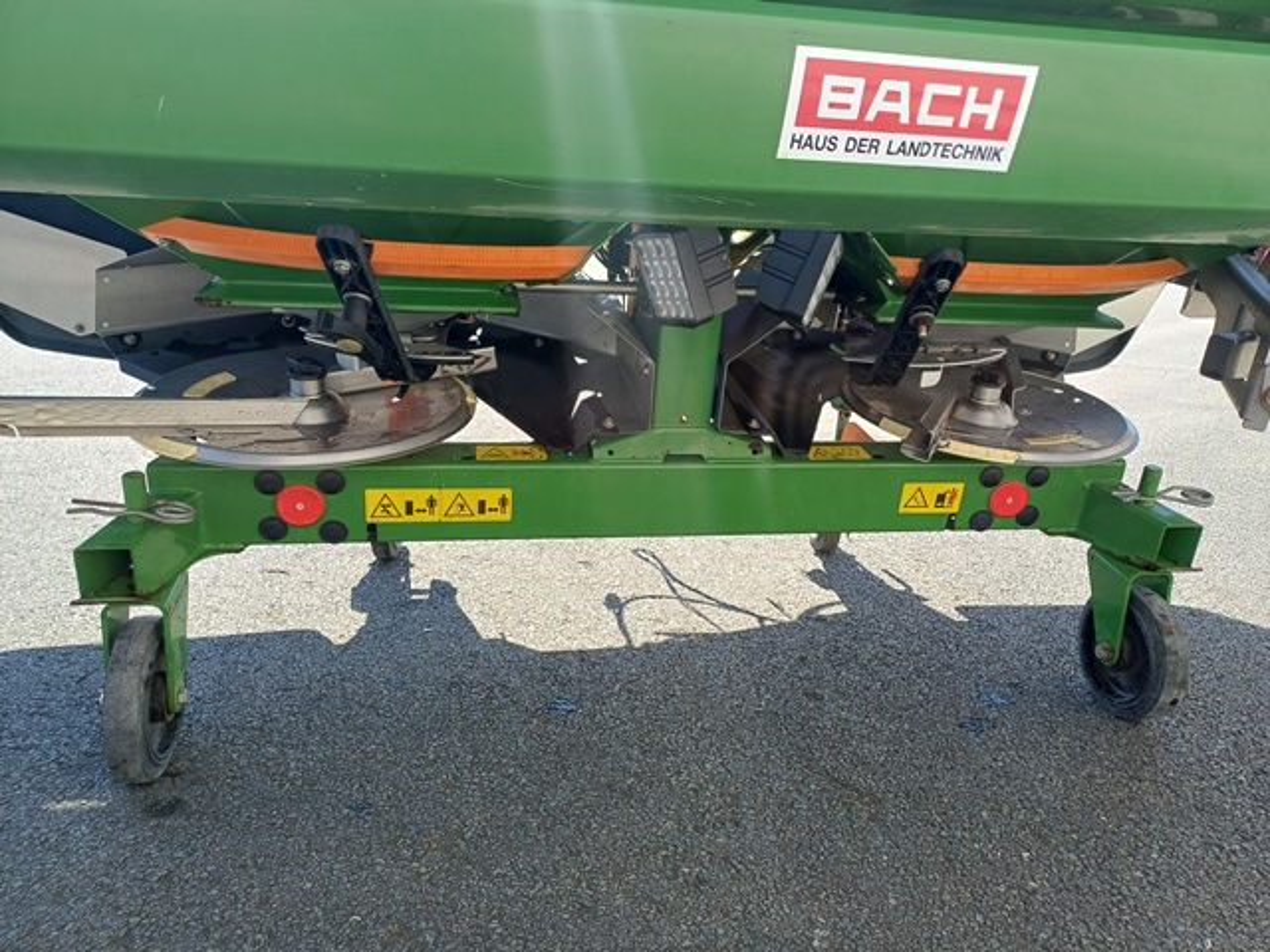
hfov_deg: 69.4
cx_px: 635
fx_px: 917
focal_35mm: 25
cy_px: 476
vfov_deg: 54.9
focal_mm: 4.65
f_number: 1.8
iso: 50
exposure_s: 1/400
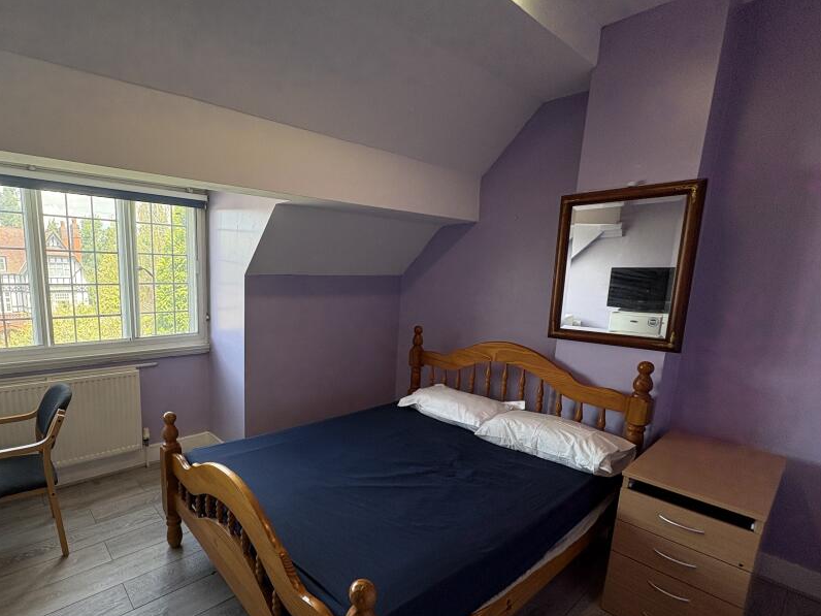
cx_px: 308
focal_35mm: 18
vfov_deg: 71.3
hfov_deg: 86.1
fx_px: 427
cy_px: 345
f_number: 2.2
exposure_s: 1/122
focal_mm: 2.22
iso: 125
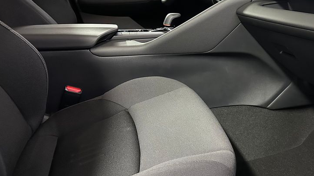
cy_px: 67
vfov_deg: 31.8
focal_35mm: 37
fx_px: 308
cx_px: 209
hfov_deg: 53.0
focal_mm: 6.86
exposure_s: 1/33
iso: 1000
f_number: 1.78
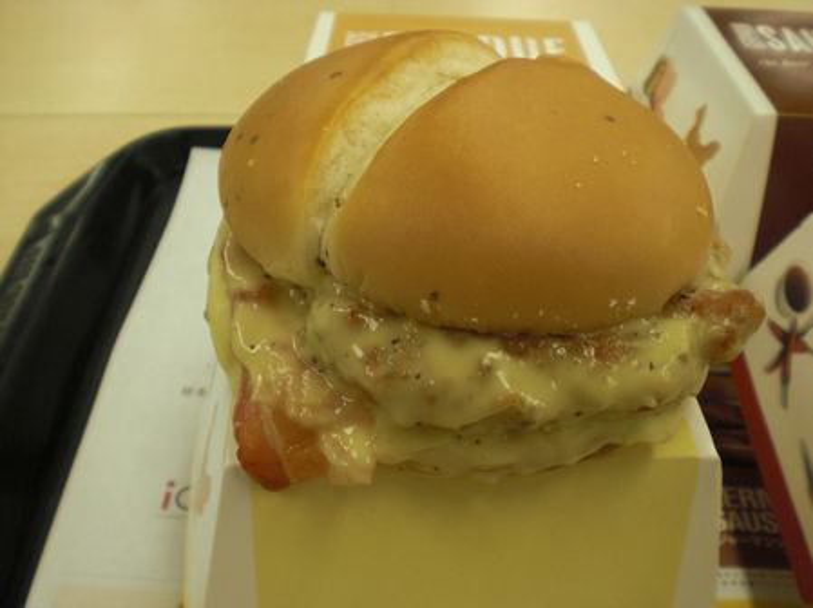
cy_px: 304
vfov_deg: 37.7
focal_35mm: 38
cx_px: 406
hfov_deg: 49.0
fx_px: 892
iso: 200
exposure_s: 1/100
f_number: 3.1
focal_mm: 6.3
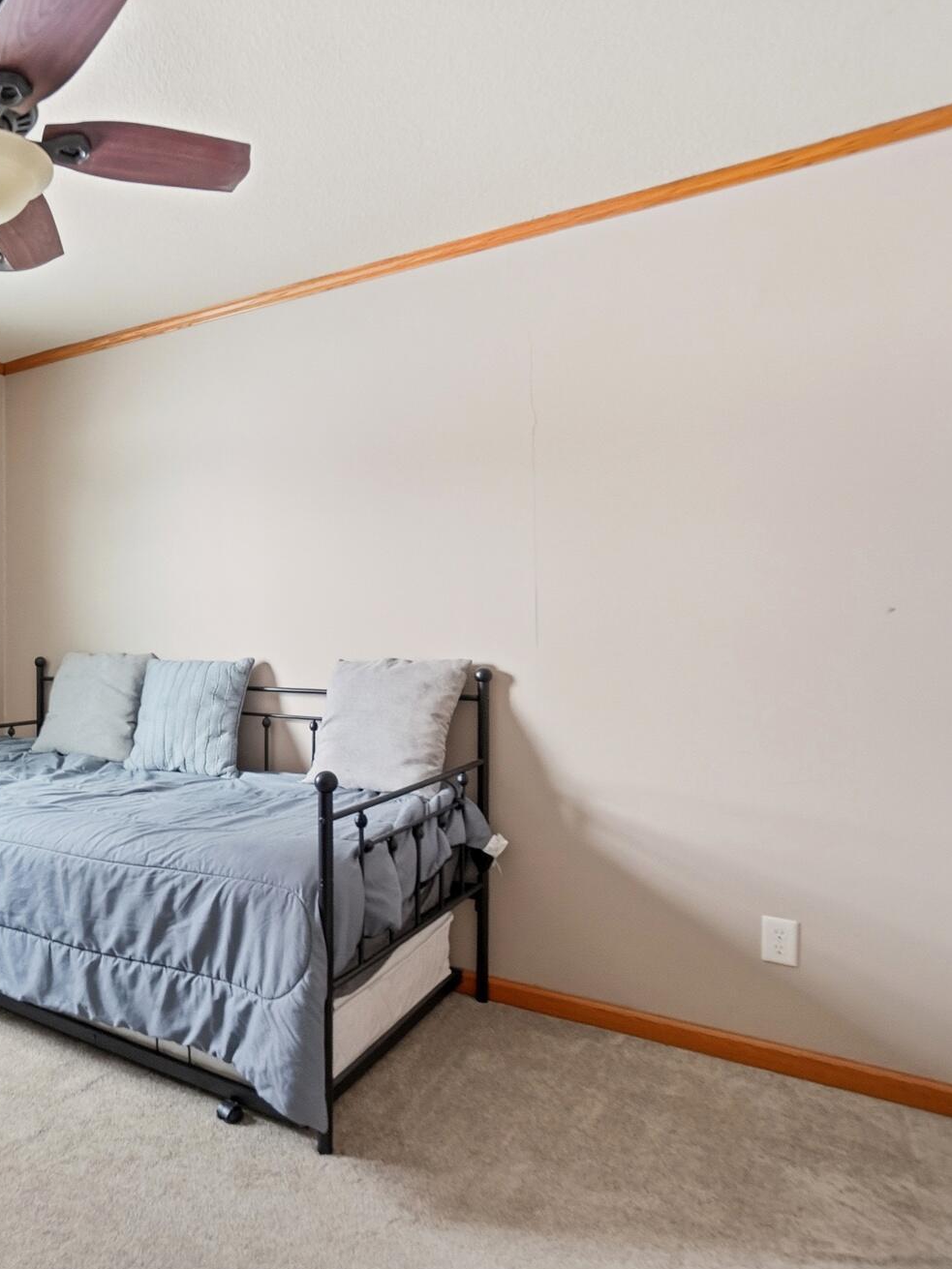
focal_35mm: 22
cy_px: 627
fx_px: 807
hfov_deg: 54.8
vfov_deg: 76.4
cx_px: 133
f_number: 5.6
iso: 125
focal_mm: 10
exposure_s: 1/60
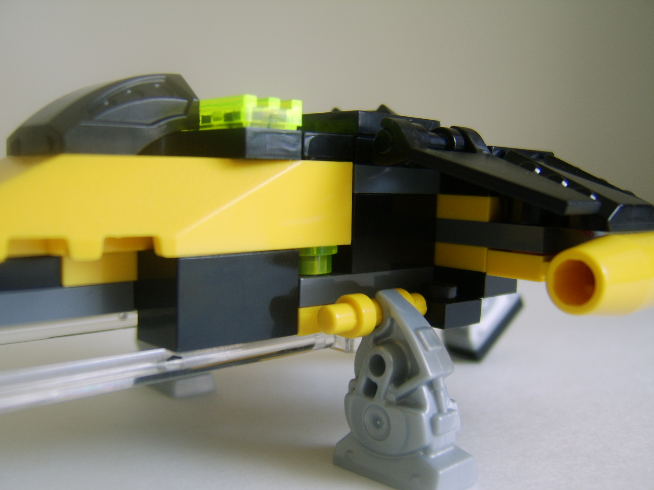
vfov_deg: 45.4
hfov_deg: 58.4
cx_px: 327
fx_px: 586
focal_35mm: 31
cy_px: 245
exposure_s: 1/16
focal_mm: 8.13
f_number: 2.7
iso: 71
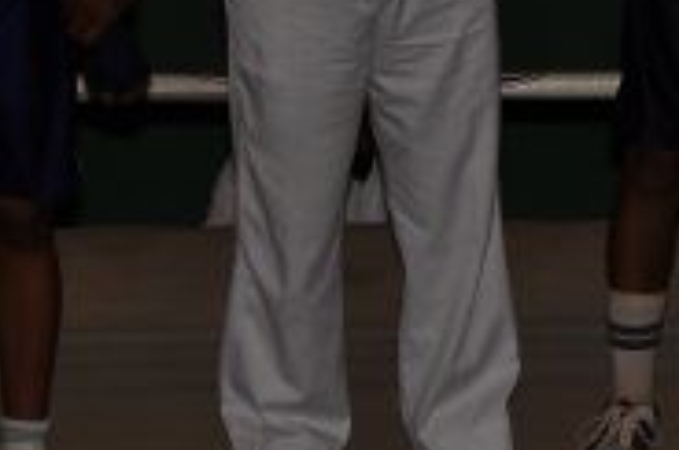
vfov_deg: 2.7
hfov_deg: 4.0
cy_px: -236
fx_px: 9690
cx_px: 428
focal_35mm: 515
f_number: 5.6
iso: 200
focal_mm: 105
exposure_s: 1/90
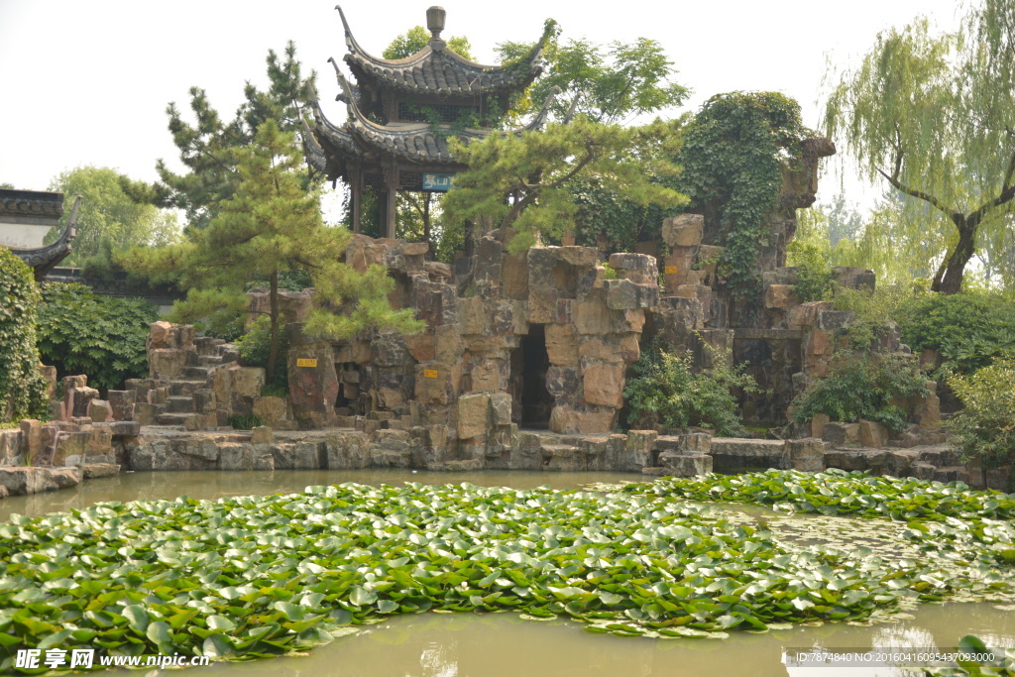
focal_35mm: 45
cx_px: 508
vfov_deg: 29.9
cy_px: 338
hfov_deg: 43.6
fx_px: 1269
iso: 100
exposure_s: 1/250
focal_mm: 30
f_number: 4.2
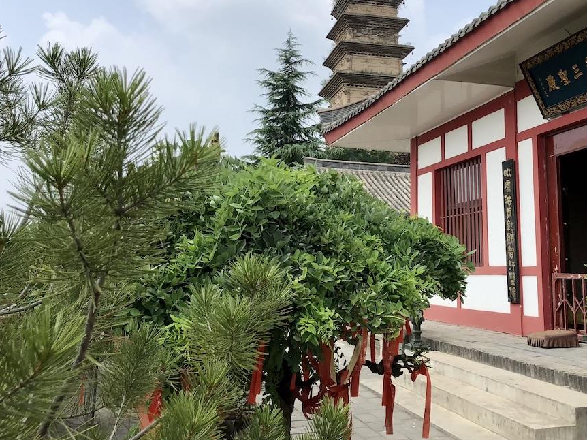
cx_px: 356
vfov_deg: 36.6
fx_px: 661
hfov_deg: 47.6
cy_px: 164
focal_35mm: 39
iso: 20
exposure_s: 1/2183
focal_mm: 3.99
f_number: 1.8
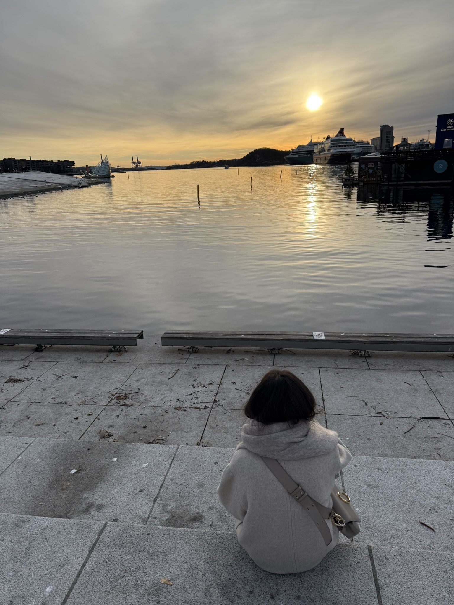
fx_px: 420
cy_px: 302
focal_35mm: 24
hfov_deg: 56.8
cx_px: 227
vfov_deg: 71.6
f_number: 1.78
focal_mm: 6.76
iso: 100
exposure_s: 1/3953
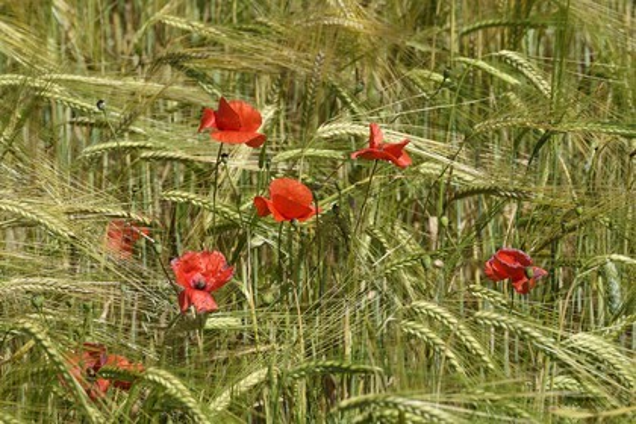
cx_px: 318
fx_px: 3533
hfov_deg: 10.3
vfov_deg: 6.9
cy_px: 212
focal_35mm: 200
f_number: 13
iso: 200
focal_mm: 200
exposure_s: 1/250
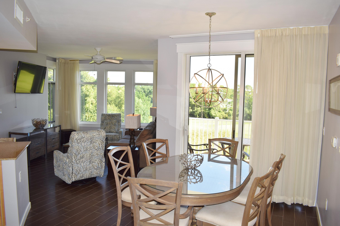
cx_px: 170
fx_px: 255
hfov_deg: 67.4
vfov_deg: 47.9
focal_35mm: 27
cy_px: 113
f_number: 5.6
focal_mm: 18
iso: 200
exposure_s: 1/125
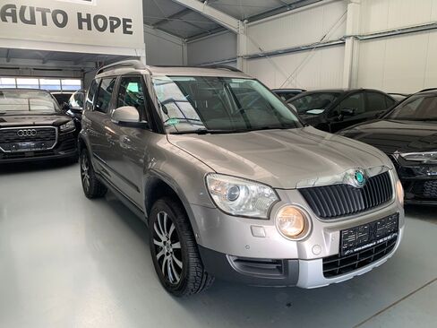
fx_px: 328
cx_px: 218
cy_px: 164
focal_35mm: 26
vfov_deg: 53.1
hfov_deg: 67.3
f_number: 1.8
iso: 80
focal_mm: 4.25
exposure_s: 1/121
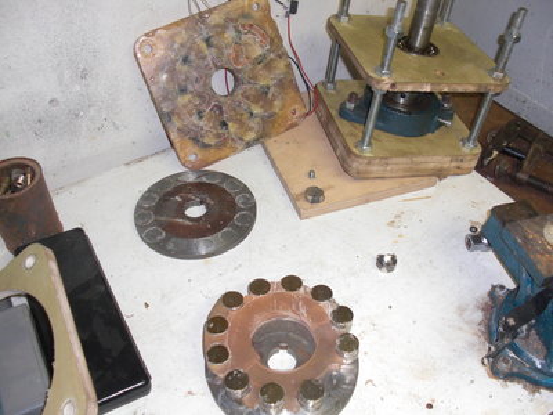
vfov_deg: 39.7
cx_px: 276
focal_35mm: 36
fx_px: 575
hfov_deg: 51.4
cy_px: 208
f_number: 2.8
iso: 200
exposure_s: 1/60
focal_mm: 6.3
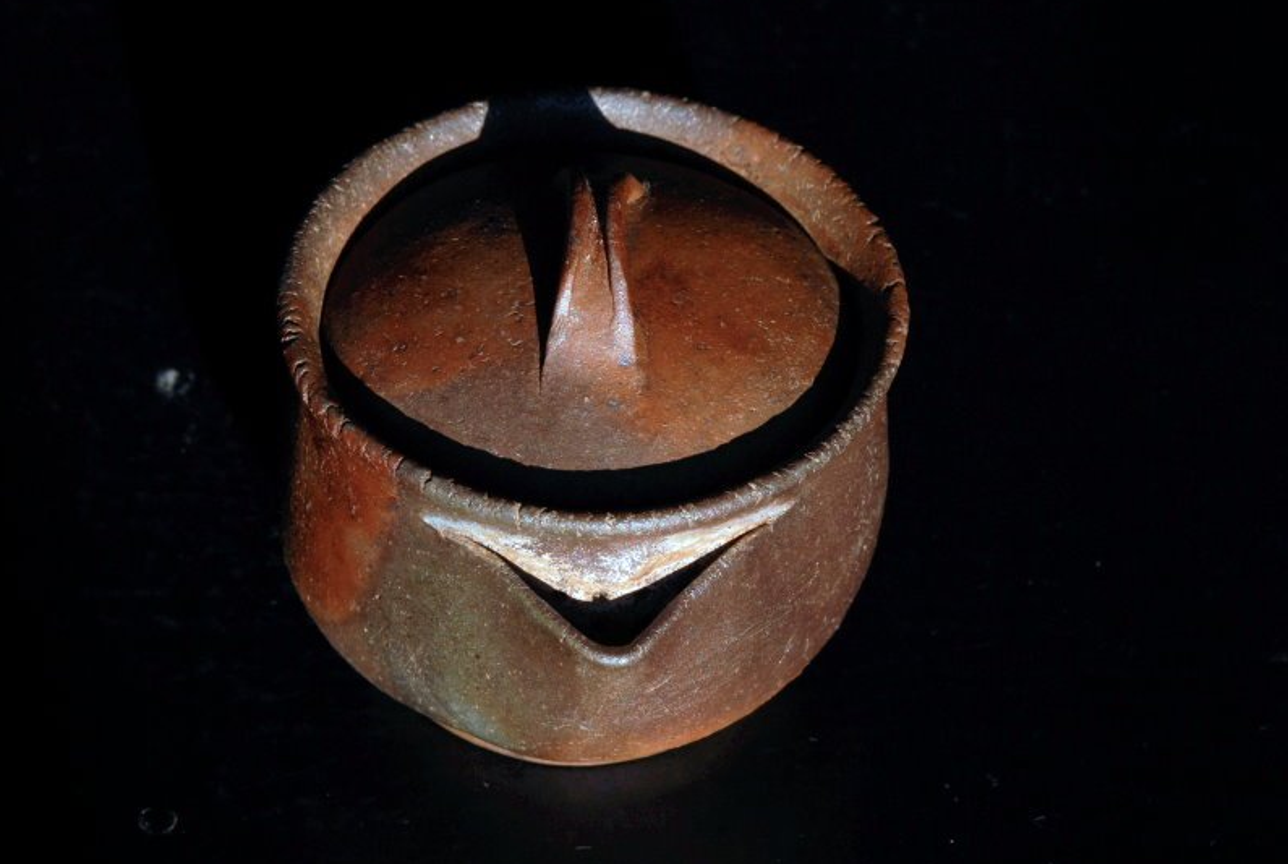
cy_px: 413
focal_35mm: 169
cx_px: 603
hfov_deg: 12.2
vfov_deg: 8.2
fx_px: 6040
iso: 400
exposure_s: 1/160
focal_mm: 105
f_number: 16
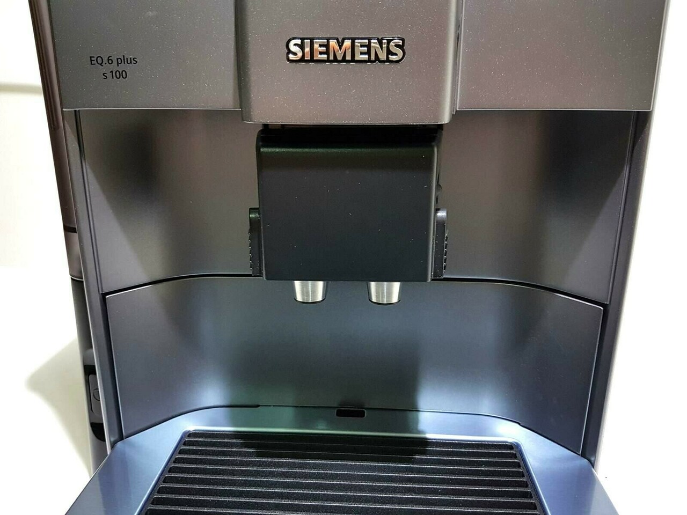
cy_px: 258
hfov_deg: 67.3
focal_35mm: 26
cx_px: 344
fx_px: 516
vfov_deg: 53.1
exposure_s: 1/50
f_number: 1.7
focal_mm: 4.2
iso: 64
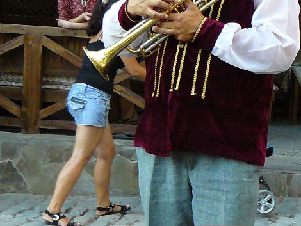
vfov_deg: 29.2
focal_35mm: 49
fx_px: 426
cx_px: 150
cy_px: 52
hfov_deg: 38.9
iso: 320
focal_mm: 6
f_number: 2.8
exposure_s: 1/125
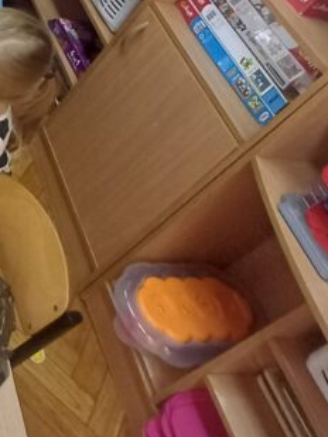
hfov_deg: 23.3
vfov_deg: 32.3
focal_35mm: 53
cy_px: -33
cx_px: -134
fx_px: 669
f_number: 2.2
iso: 160
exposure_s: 1/33.3
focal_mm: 1.64
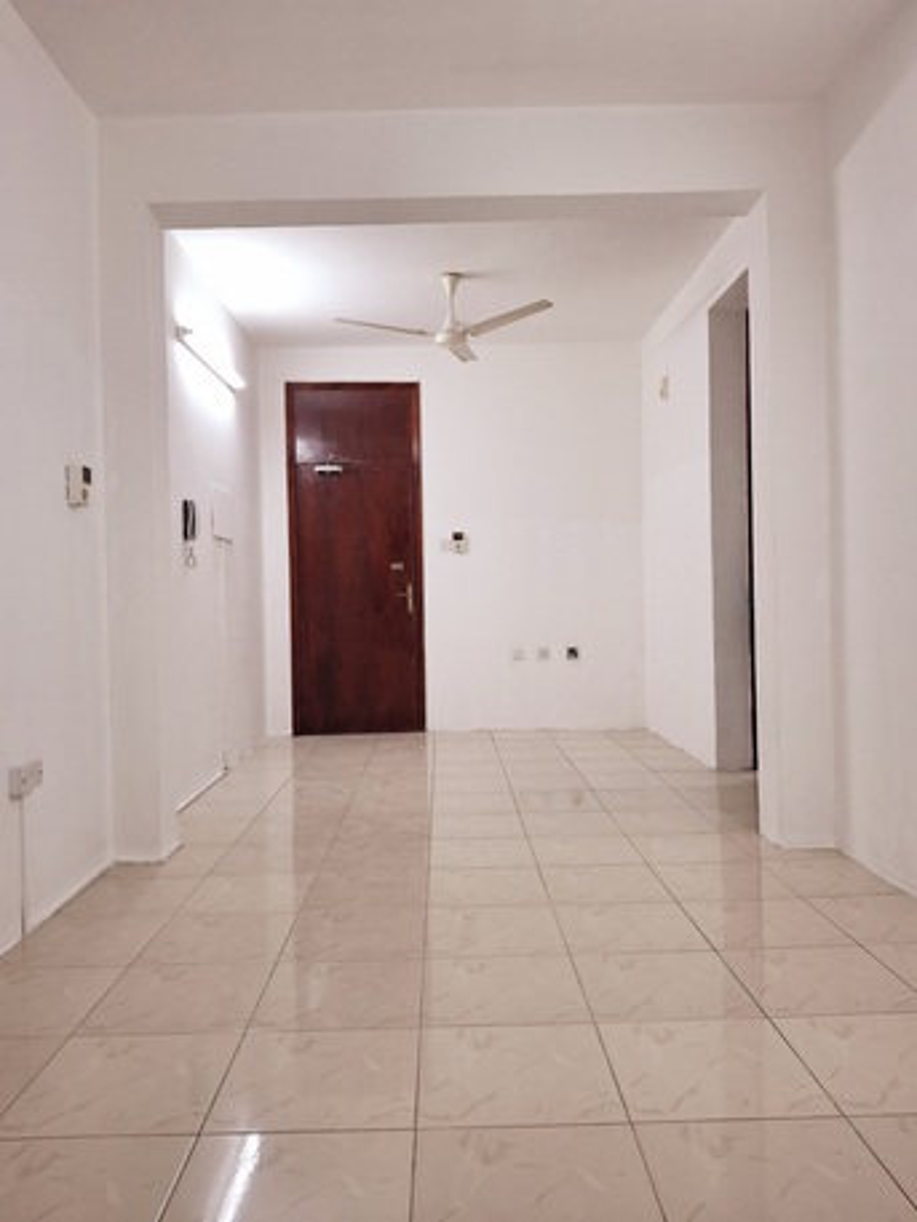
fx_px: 883
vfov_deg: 69.4
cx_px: 458
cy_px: 611
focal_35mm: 25
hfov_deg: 54.9
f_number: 1.8
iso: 125
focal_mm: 4.69
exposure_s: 1/50
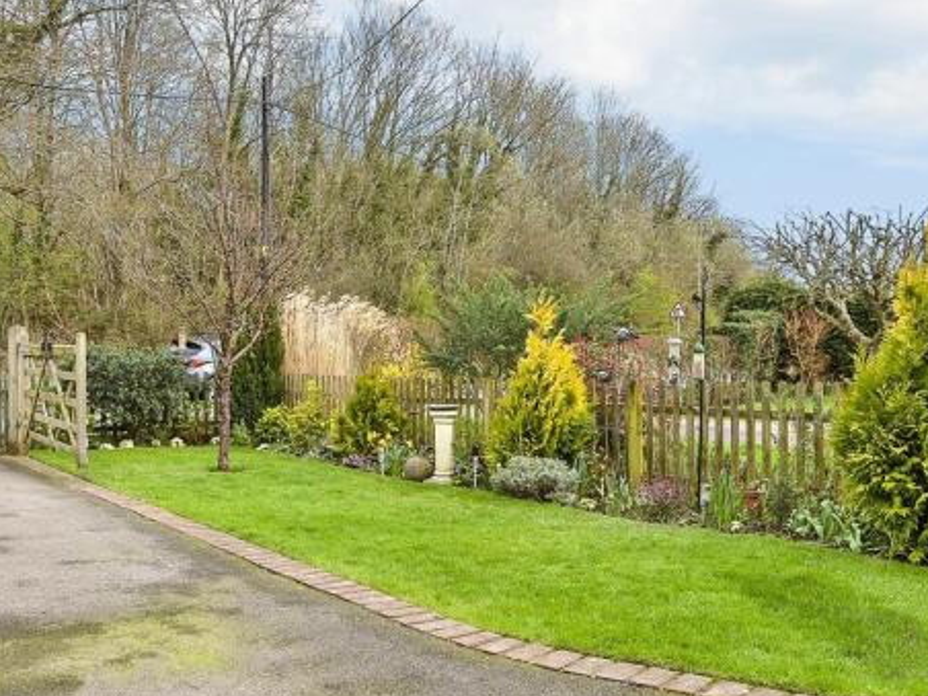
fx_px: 992
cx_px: 324
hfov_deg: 49.4
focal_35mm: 37
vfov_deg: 38.6
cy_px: 321
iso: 160
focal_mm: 11.5
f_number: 8
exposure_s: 1/80
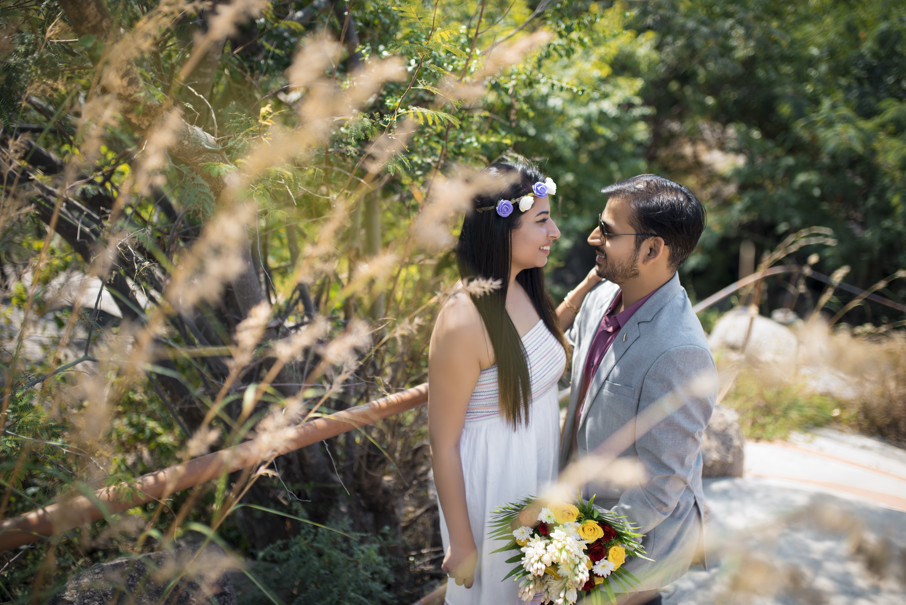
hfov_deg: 54.4
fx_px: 881
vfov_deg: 37.9
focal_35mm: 35
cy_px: 302
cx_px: 453
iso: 100
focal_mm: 35
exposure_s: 1/1250
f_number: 1.8
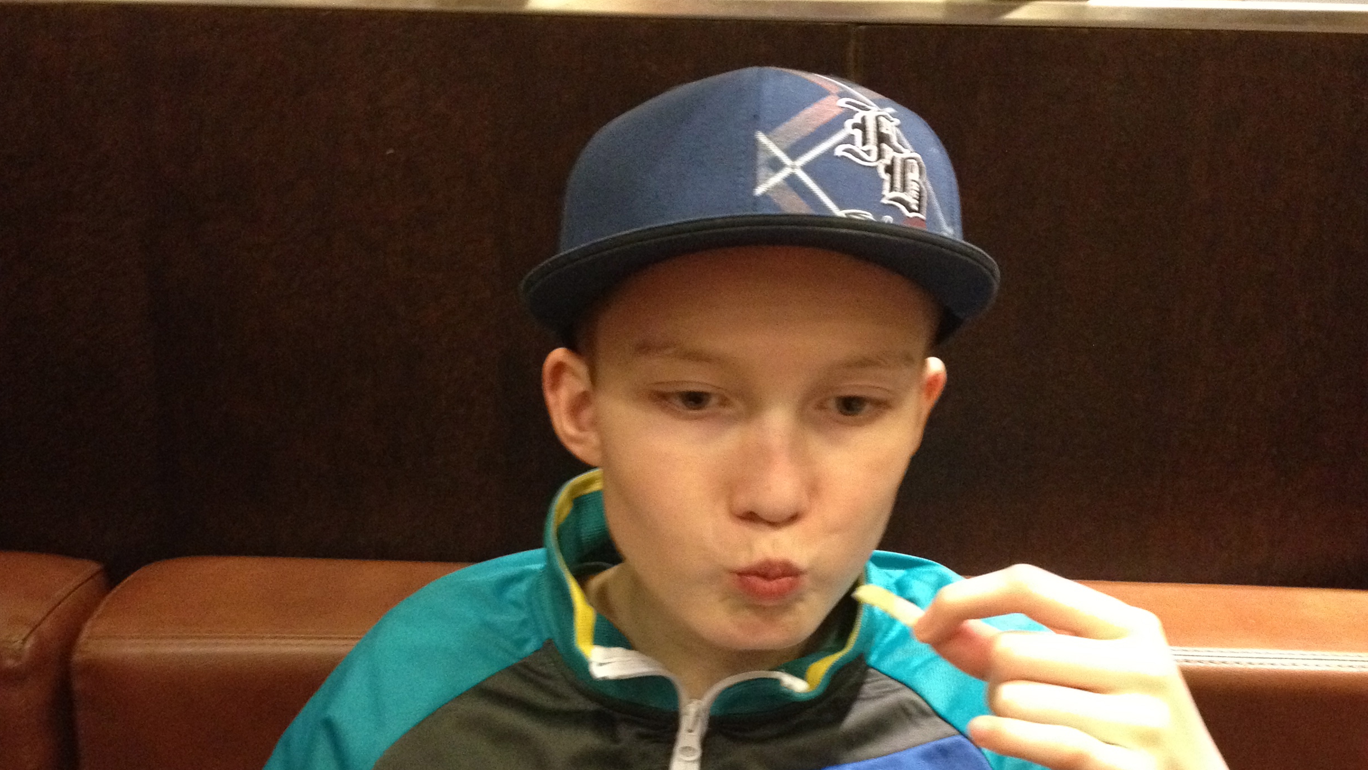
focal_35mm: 51
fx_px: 1850
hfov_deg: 40.6
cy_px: 547
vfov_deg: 23.3
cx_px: 683
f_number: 2.4
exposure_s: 1/15
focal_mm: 4.28
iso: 500
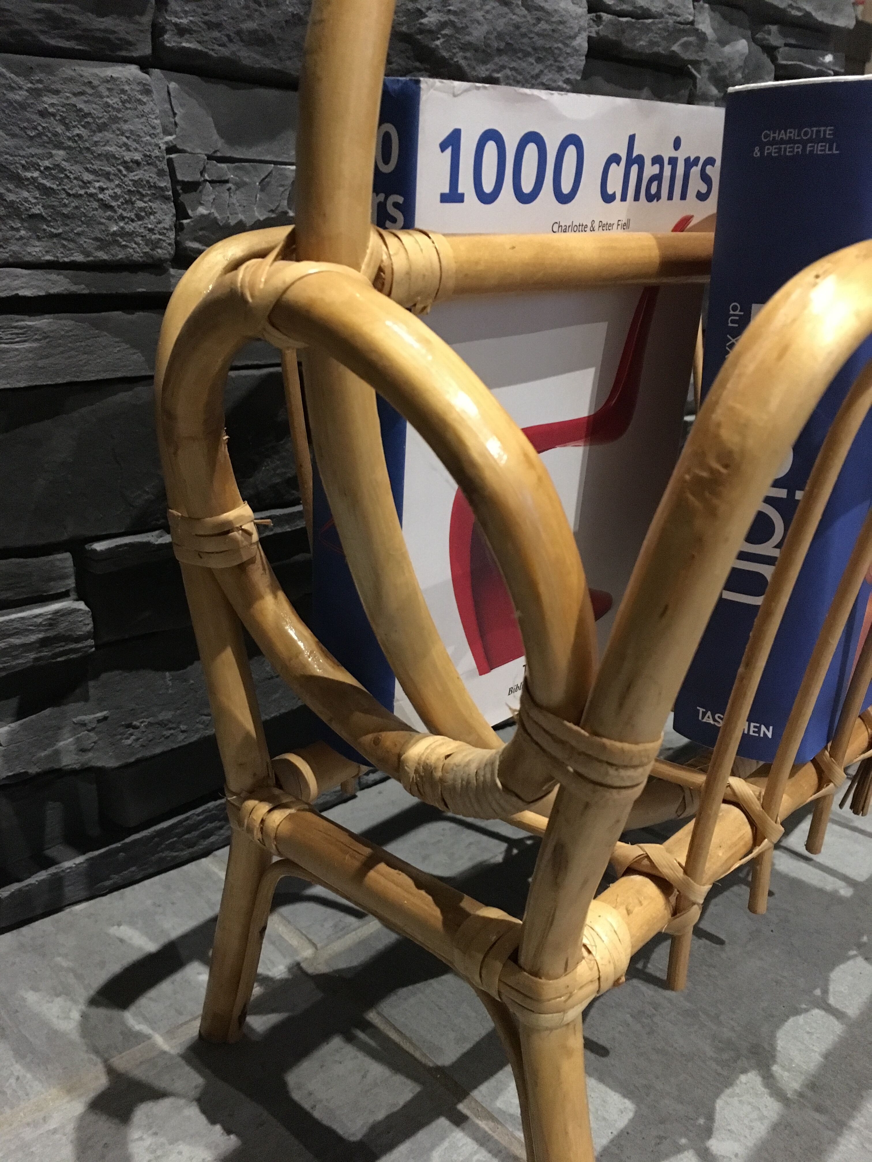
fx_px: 974
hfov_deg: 48.2
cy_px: 581
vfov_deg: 61.7
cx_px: 436
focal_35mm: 29
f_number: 2.2
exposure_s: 1/17
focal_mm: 4.15
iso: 320
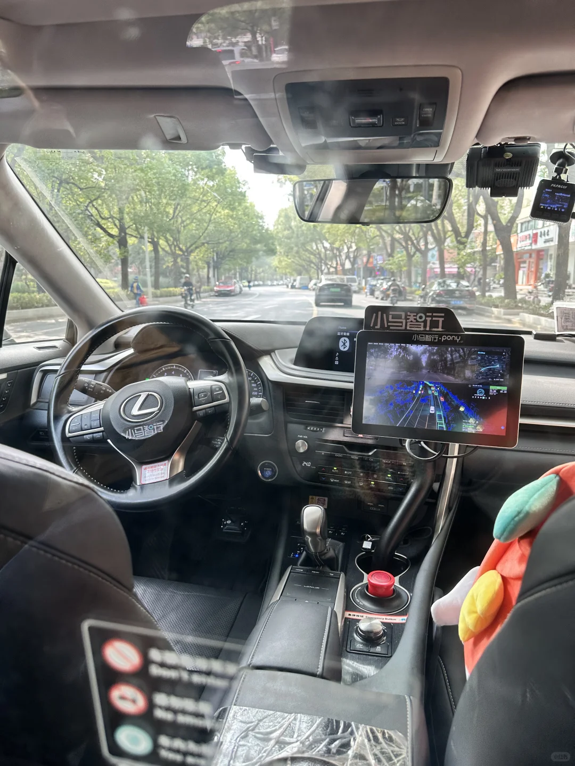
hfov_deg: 56.8
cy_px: 383
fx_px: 532
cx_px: 288
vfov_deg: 71.6
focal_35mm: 24
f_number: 1.78
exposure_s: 1/121
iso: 80
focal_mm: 6.86
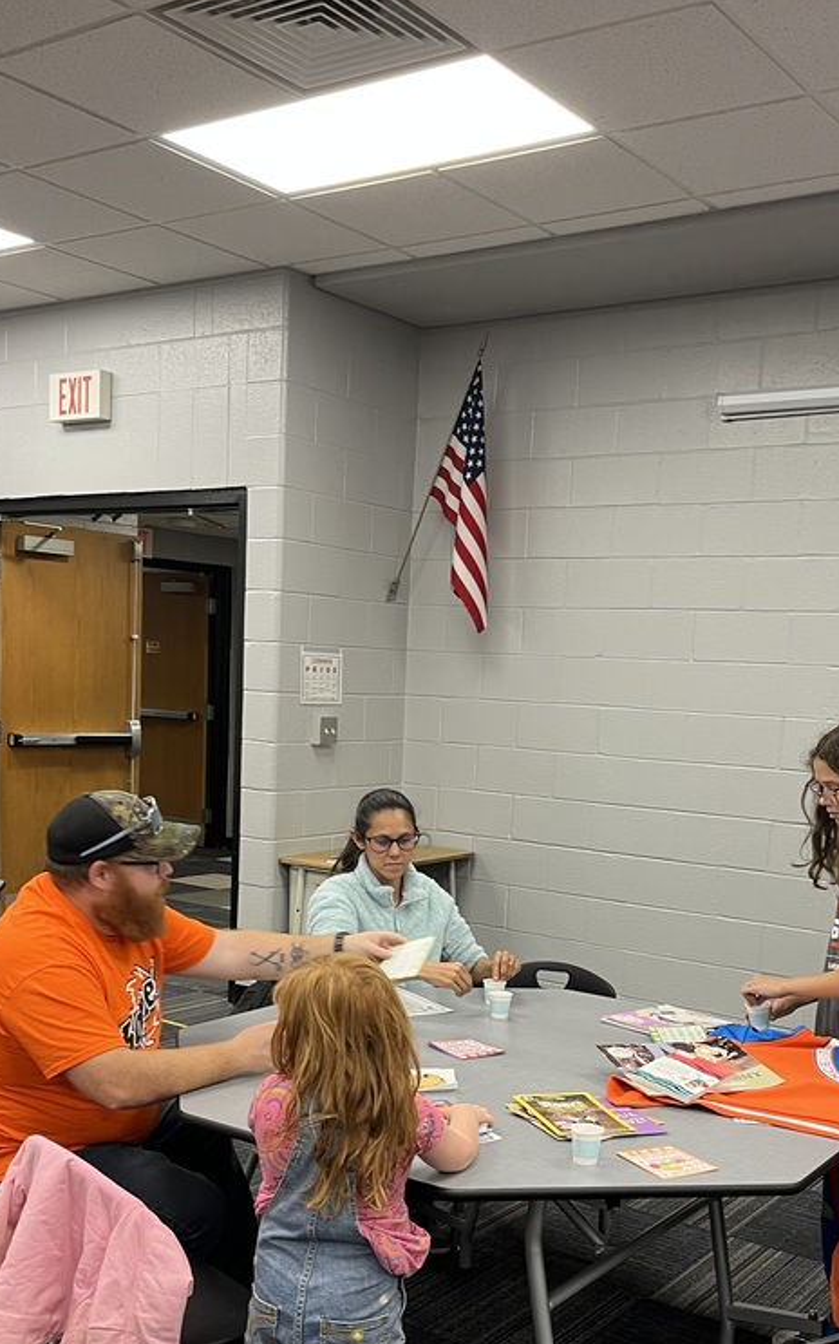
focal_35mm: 38
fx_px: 1391
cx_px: 450
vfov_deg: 50.7
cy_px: 881
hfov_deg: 33.5
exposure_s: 1/60
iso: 100
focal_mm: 5.1
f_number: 1.6
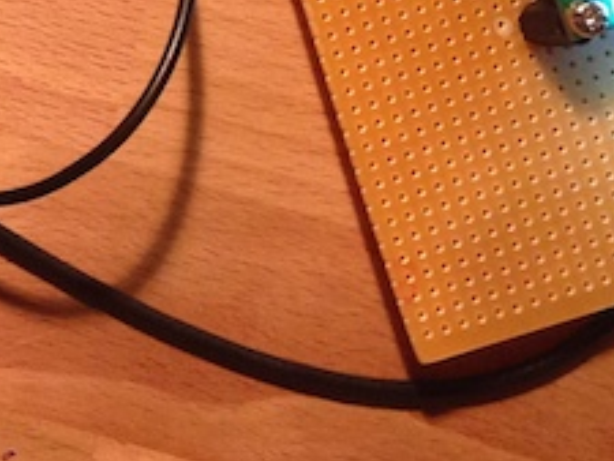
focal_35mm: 150
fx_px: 2662
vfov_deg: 9.7
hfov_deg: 12.1
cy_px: -145
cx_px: -480
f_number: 2.4
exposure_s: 1/20
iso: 160
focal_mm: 4.12
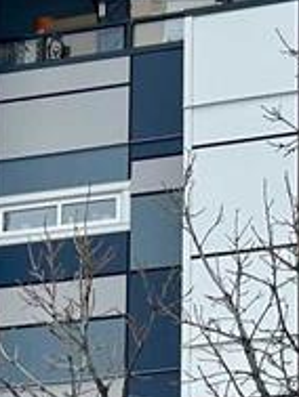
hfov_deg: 8.4
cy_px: 597
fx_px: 2025
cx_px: 160
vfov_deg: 10.8
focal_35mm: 176
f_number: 1.5
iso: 50
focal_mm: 5.7
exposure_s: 1/1344
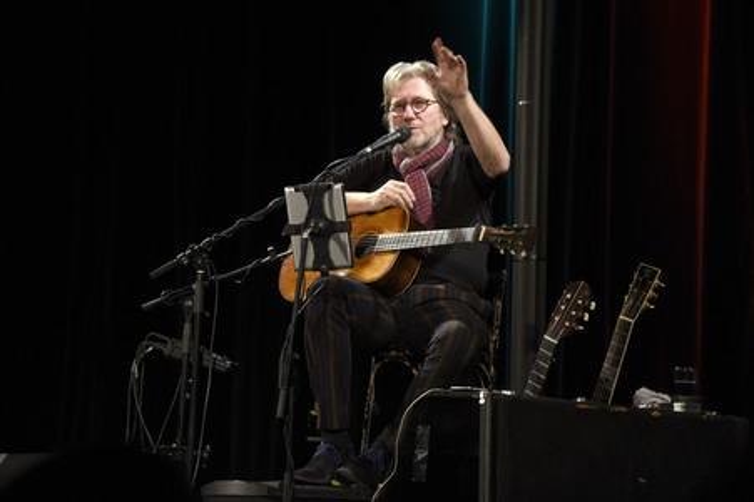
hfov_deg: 17.1
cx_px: 377
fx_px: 2511
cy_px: 251
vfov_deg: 11.4
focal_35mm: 120
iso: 1000
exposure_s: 1/60
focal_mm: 120
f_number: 6.3
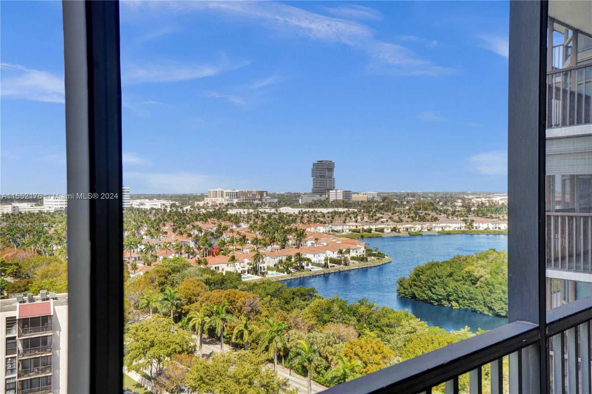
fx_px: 493
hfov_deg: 62.0
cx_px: 296
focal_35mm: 30
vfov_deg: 43.6
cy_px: 197
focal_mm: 30
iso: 200
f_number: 6.3
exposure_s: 1/200
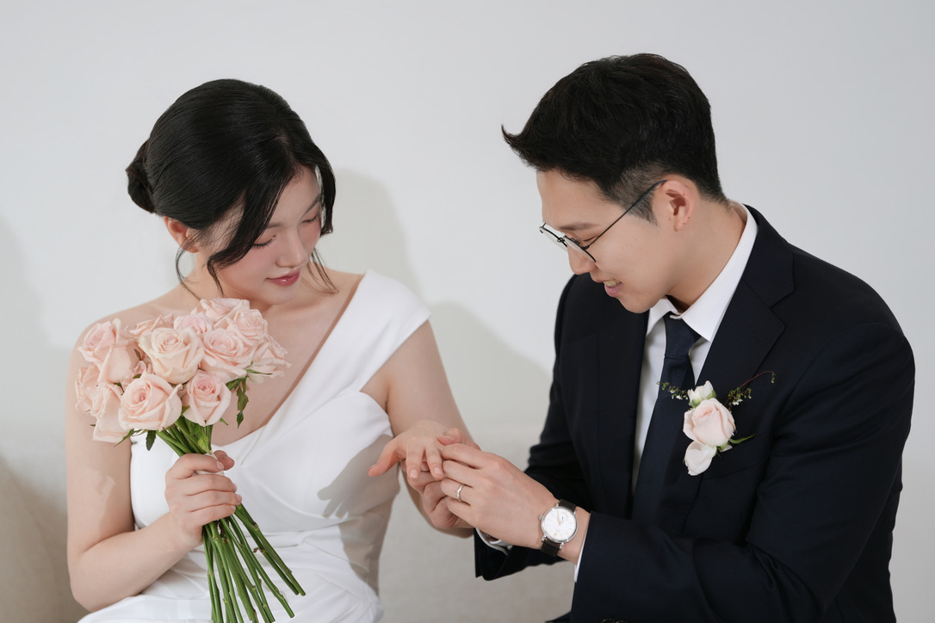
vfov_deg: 13.2
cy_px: 312
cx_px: 468
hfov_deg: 19.6
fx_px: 2701
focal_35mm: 104
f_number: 2
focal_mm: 104
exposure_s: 1/640
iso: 100
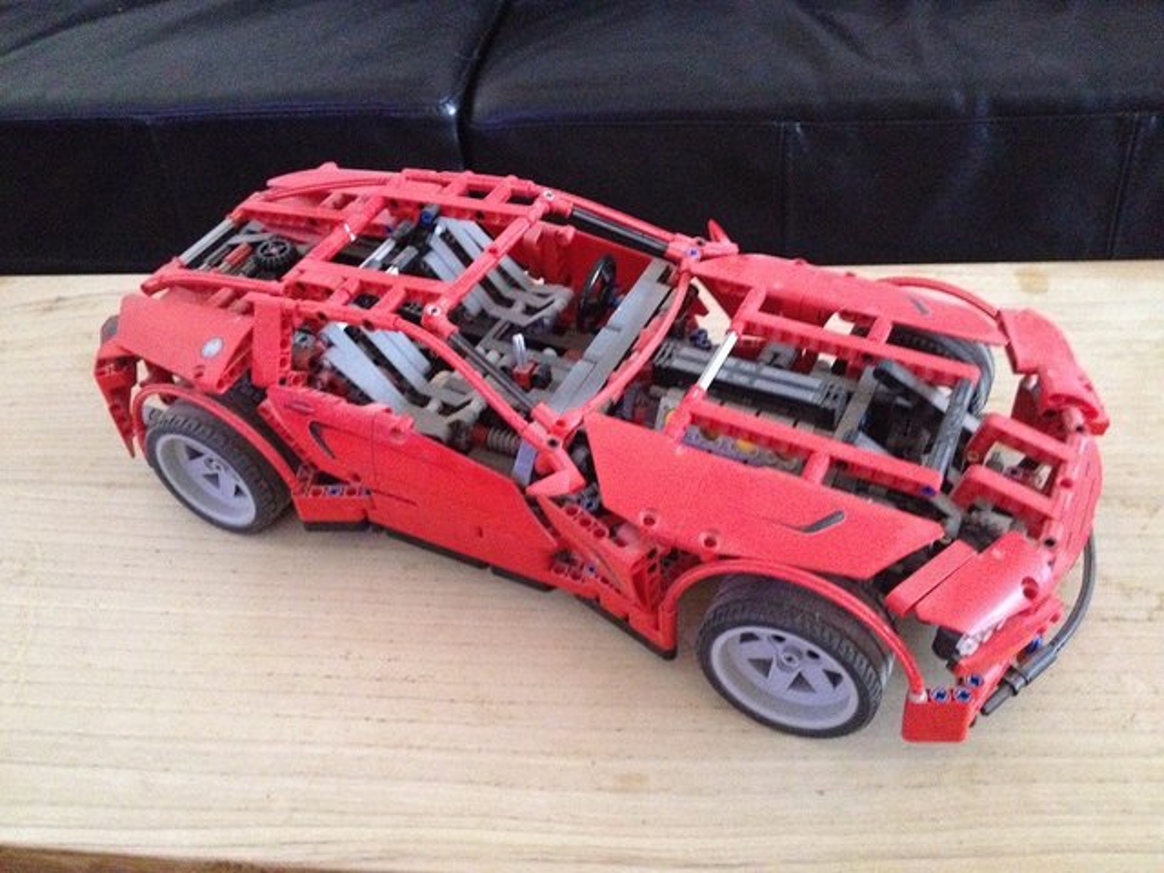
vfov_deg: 40.7
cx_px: 582
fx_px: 1177
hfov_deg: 52.6
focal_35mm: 35
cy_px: 436
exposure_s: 1/15
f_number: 2.4
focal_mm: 4.28
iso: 800
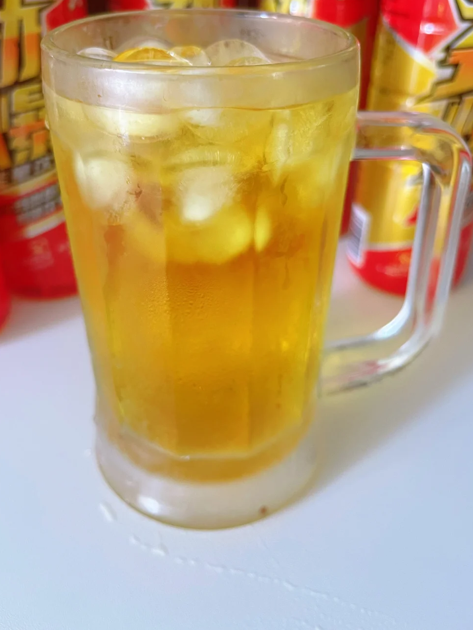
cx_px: 241
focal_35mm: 29
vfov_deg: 61.5
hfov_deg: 48.2
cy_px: 280
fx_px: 528
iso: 125
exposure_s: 1/94
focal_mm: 5.1
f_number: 1.6
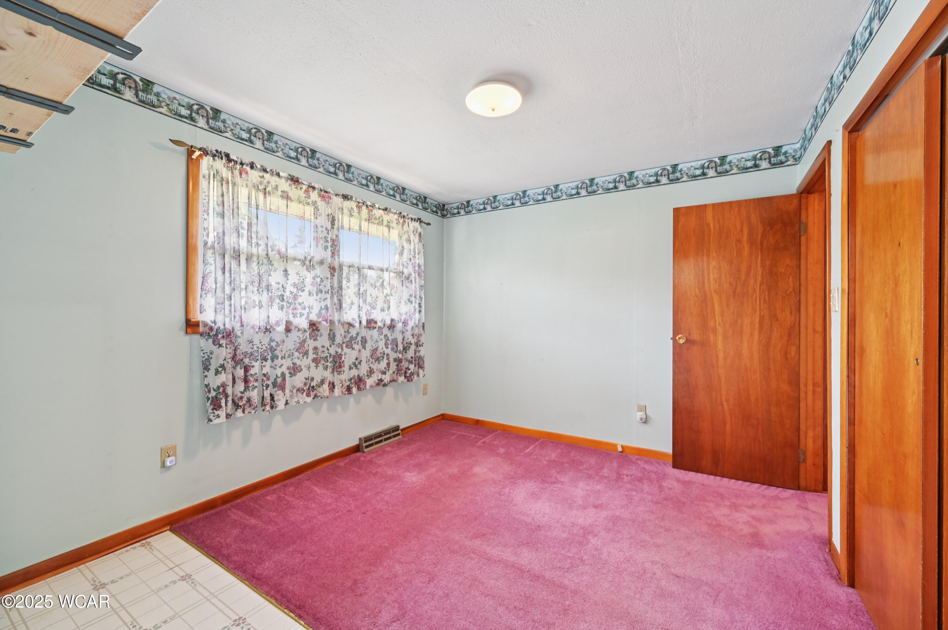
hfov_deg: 102.3
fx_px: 382
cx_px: 474
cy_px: 315
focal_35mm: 14
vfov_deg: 79.1
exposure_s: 1/8
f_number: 5.6
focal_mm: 14.5
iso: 400
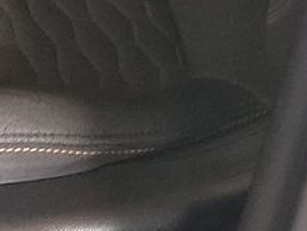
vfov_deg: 7.3
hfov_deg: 10.8
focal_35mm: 175
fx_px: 1555
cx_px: -192
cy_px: -512
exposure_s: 1/59
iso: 306
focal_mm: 6.7
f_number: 1.8
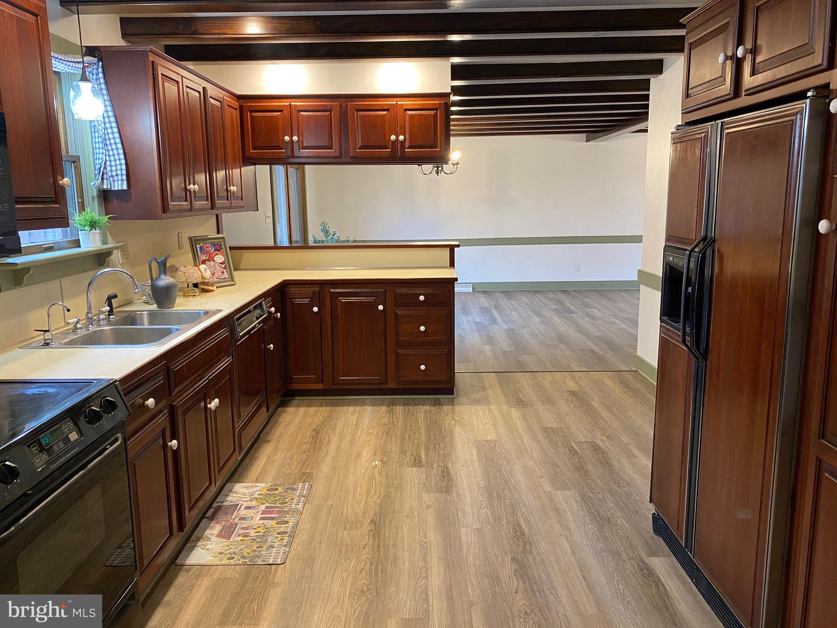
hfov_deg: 67.3
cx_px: 418
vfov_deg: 53.1
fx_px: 629
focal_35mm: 26
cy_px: 314
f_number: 1.8
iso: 320
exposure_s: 1/60
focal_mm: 4.25
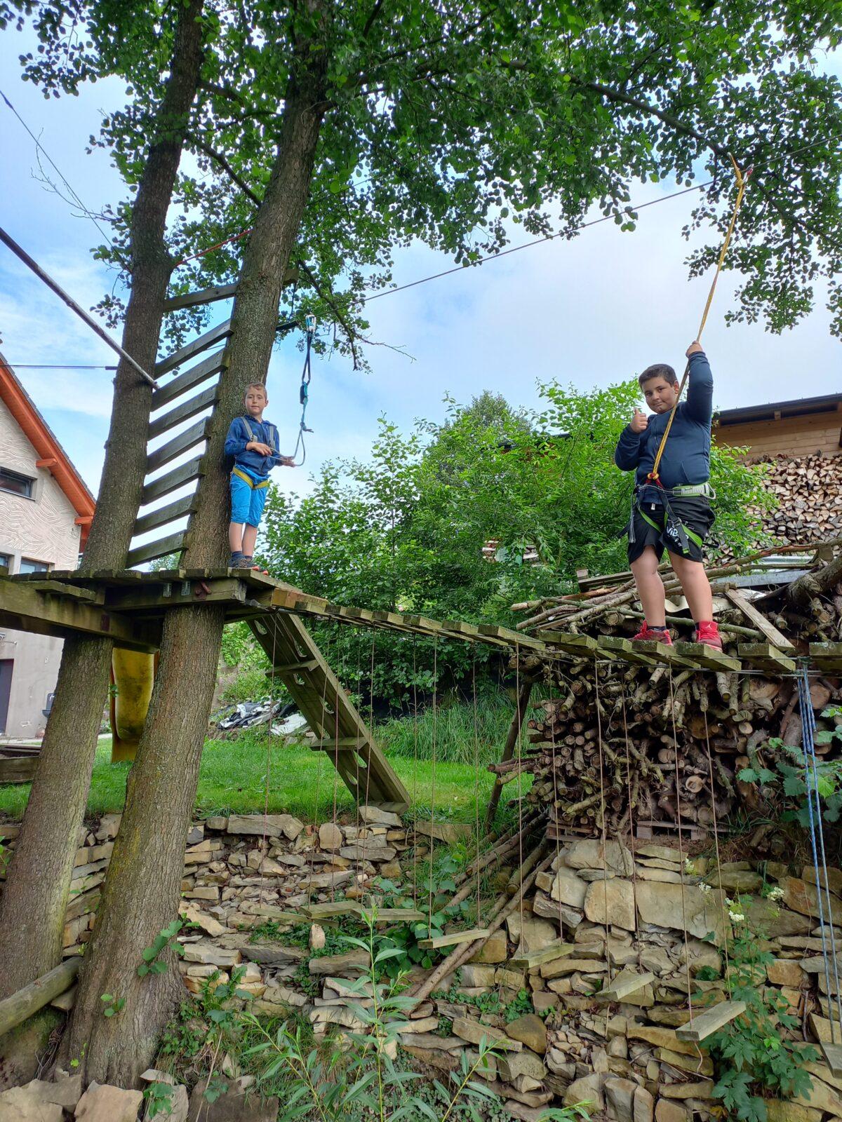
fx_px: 811
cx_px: 421
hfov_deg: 54.9
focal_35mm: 25
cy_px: 561
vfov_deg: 69.4
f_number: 1.8
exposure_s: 1/243
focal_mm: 4.65
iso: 50
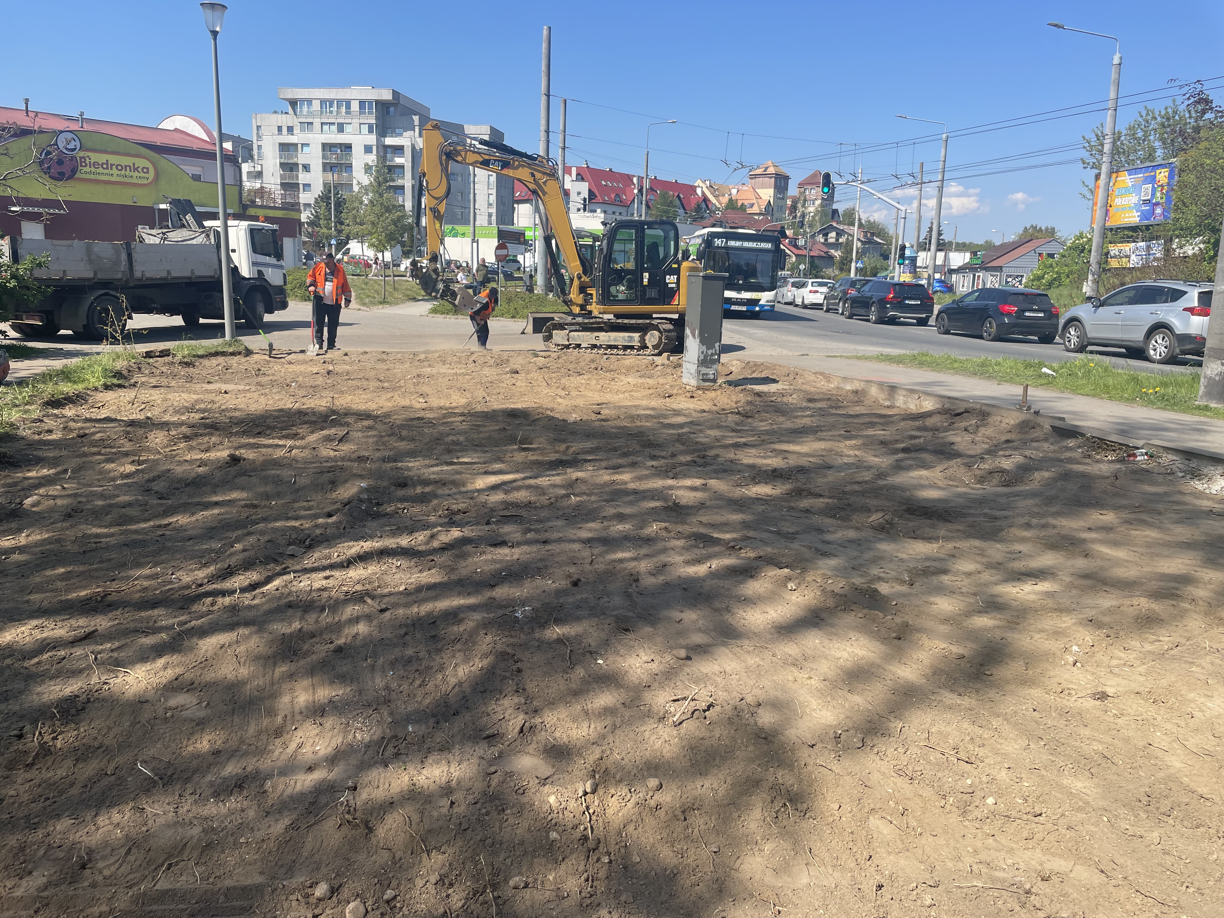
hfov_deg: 67.3
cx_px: 612
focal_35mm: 26
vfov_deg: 53.1
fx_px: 919
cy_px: 459
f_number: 1.6
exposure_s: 1/2304
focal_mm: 4.2
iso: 32
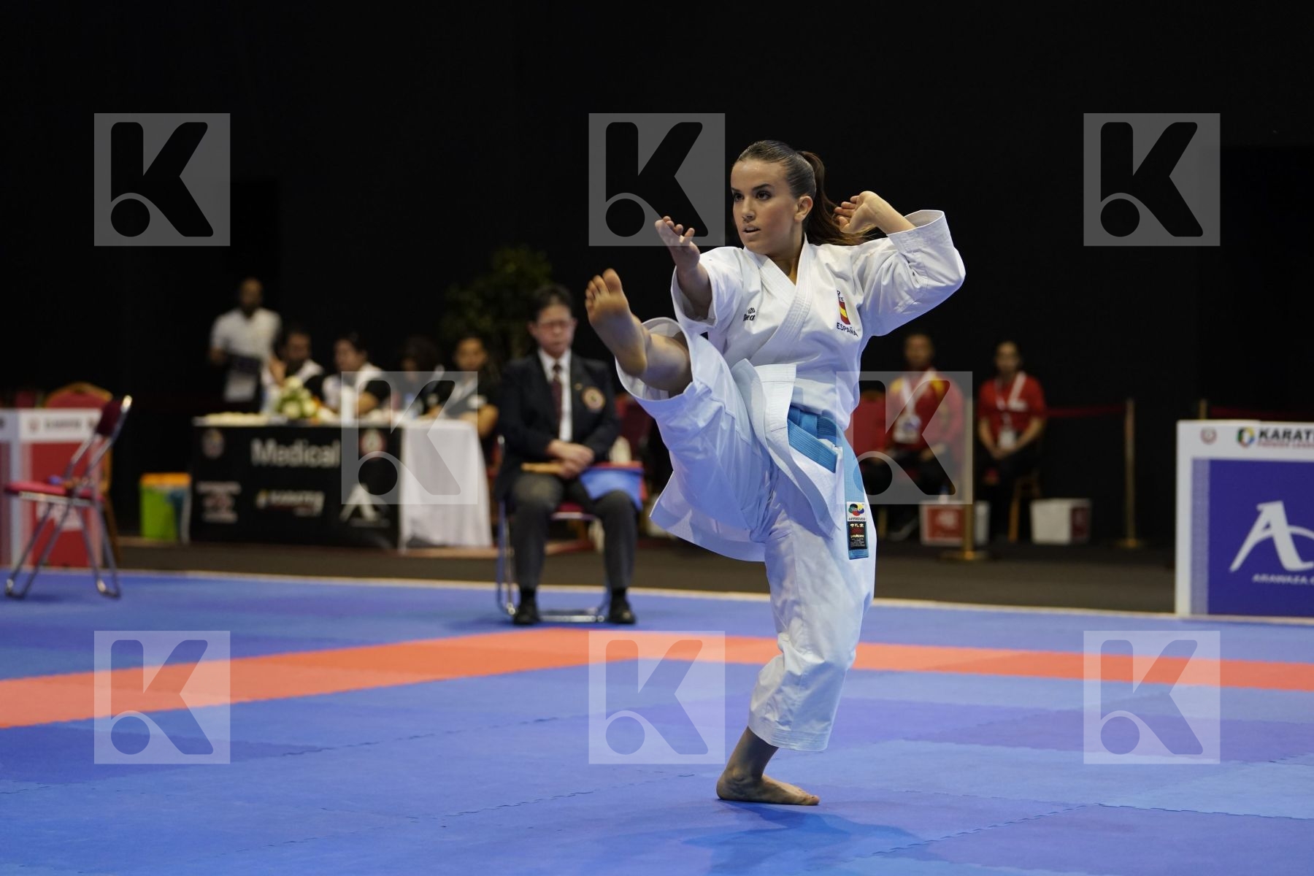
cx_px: 657
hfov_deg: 22.6
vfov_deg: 15.2
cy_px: 438
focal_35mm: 90
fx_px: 3285
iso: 2000
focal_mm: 90
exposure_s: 1/500
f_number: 2.8
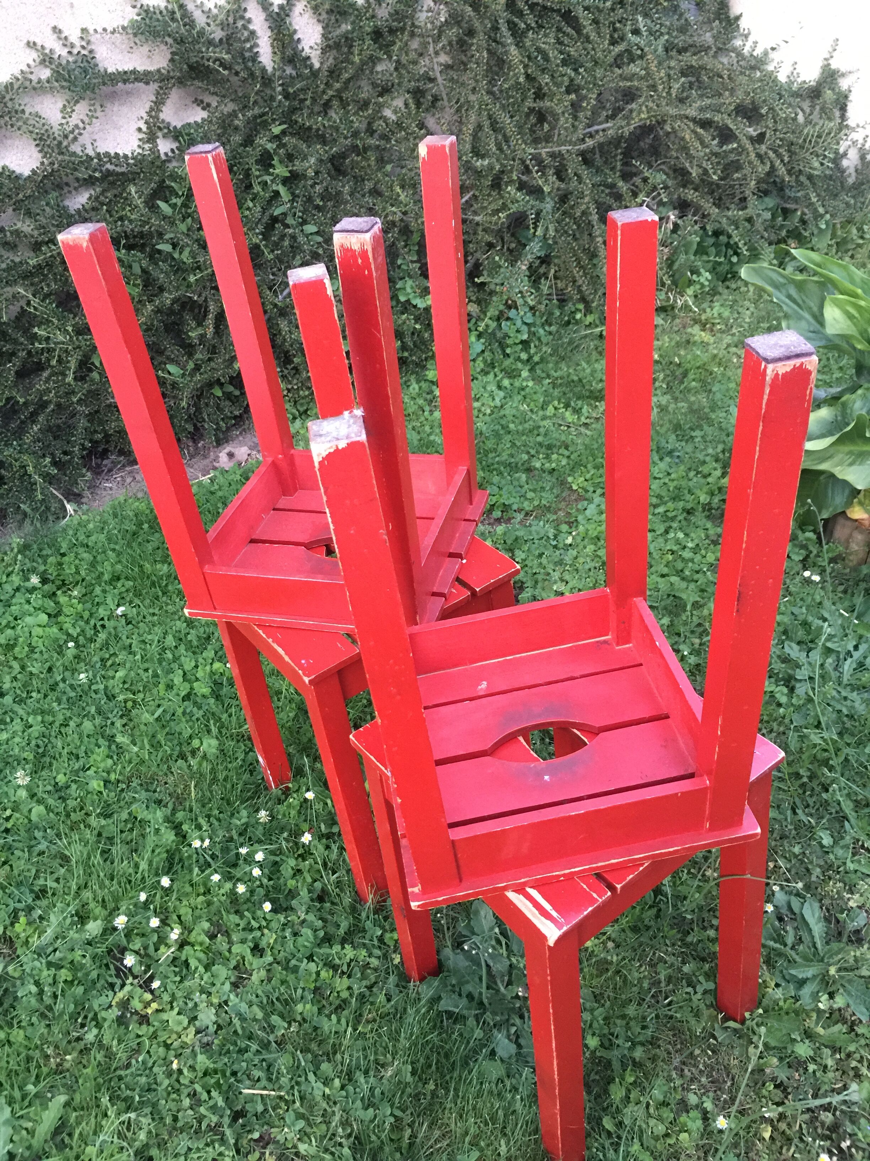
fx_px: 972
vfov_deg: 61.7
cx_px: 435
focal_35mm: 29
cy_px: 580
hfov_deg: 48.2
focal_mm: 4.15
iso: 160
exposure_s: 1/17
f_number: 2.2
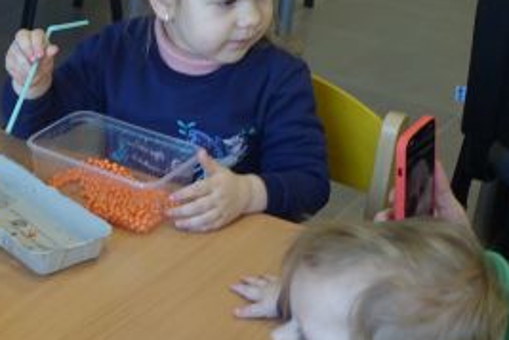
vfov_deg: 14.8
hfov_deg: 21.6
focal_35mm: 91
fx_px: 1287
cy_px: 341
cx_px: 8
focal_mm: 13.94
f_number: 2.8
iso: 125
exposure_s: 1/50
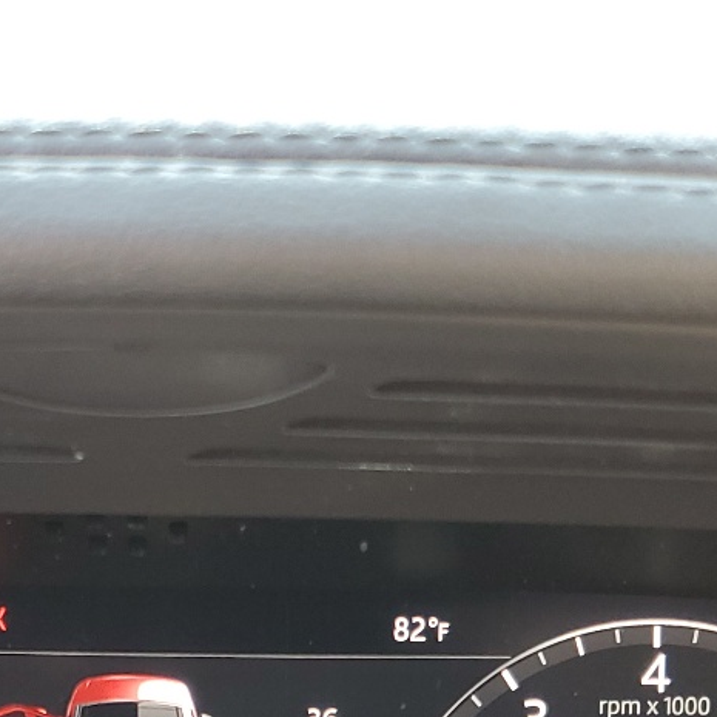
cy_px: 828
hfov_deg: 21.7
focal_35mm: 79
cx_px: 163
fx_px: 1851
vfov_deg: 20.7
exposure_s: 1/60.2
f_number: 1.5
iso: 66
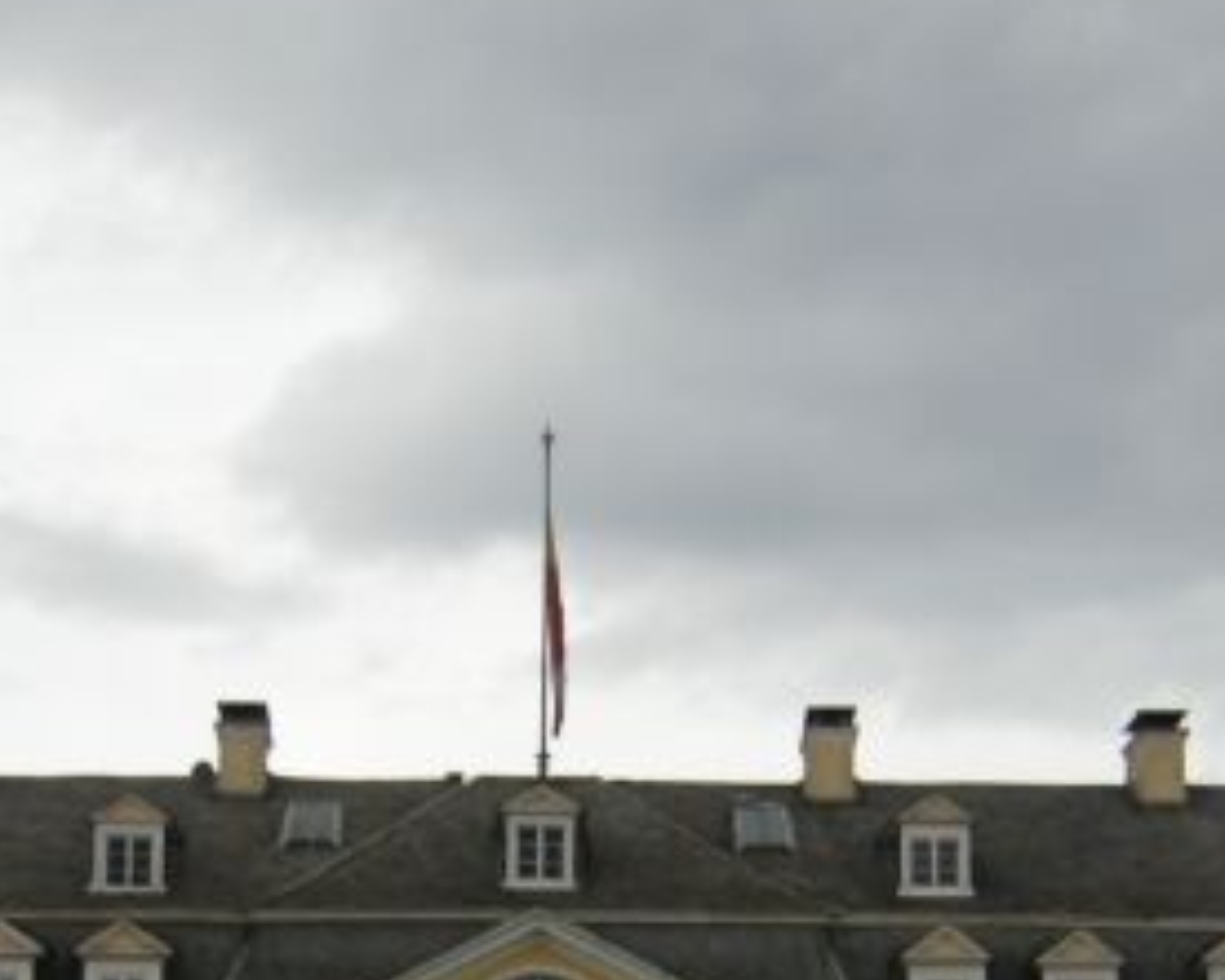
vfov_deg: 13.2
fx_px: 4098
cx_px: 533
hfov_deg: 17.0
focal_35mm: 113
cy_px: 1268
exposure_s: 1/320
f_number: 3.8
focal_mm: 7.1
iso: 64
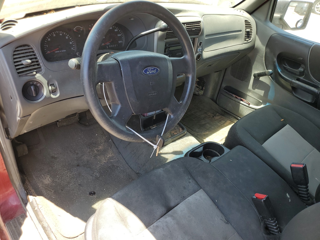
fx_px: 240
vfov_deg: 53.1
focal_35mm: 26
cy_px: 120
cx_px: 160
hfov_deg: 67.3
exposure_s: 1/303
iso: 50
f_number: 1.5
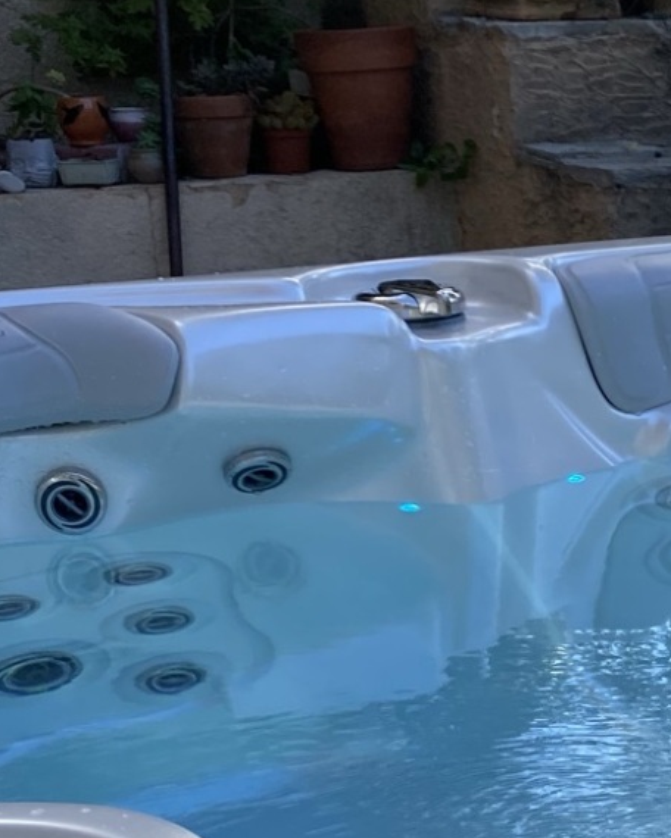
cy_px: 782
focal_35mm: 89
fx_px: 2209
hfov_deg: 15.7
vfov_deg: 21.0
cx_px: 1039
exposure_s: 1/788
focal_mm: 4.25
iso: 32
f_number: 1.8
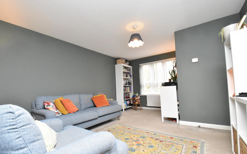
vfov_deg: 71.2
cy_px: 80
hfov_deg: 97.8
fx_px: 108
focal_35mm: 16
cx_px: 119
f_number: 10
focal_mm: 10
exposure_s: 1/60
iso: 4500
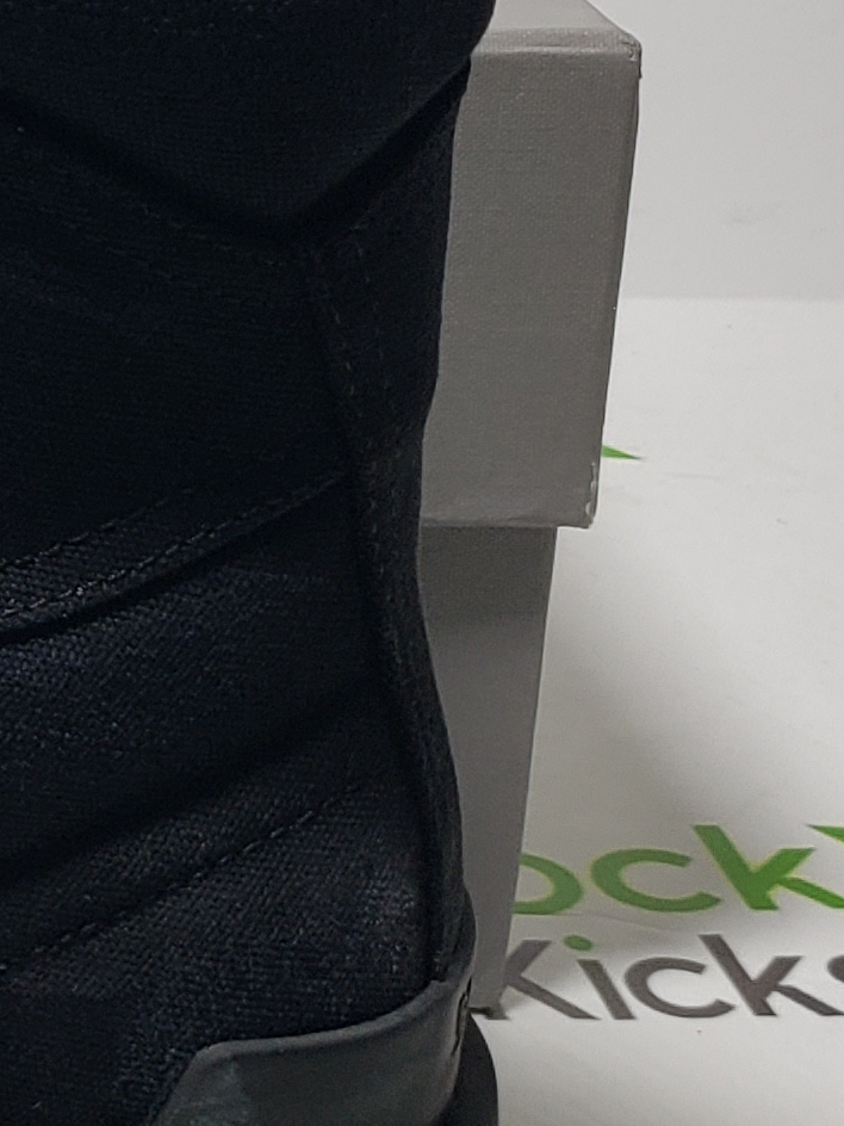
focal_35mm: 111
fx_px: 3609
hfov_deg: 12.1
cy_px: 131
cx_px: -768
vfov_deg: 17.5
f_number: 1.5
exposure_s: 1/349
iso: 50
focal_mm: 4.3
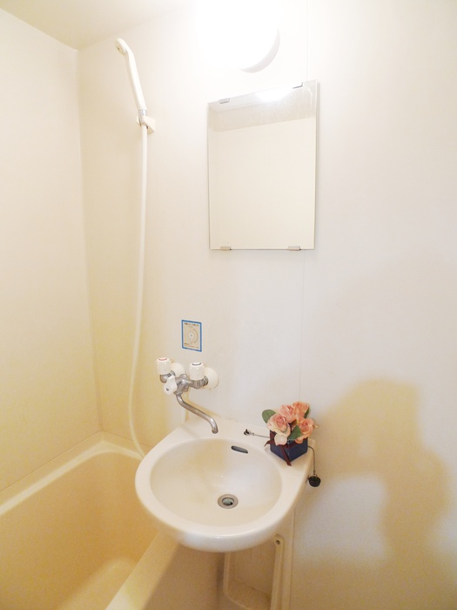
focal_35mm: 24
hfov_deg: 56.8
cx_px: 228
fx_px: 422
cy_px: 305
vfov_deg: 71.6
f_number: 2
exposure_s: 1/30
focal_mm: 5.1
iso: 250
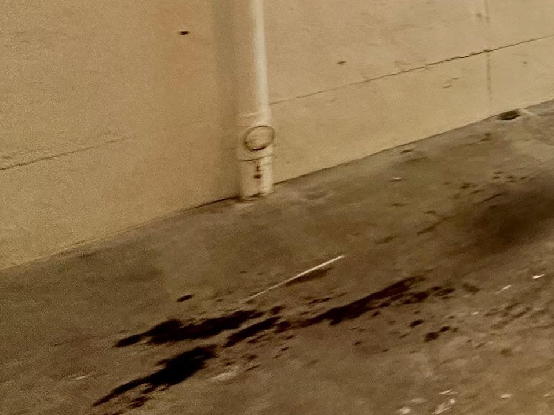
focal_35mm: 45
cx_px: 861
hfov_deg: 27.0
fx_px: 720
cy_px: -106
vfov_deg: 27.5
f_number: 2.2
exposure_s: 1/60
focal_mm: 2.22
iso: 640
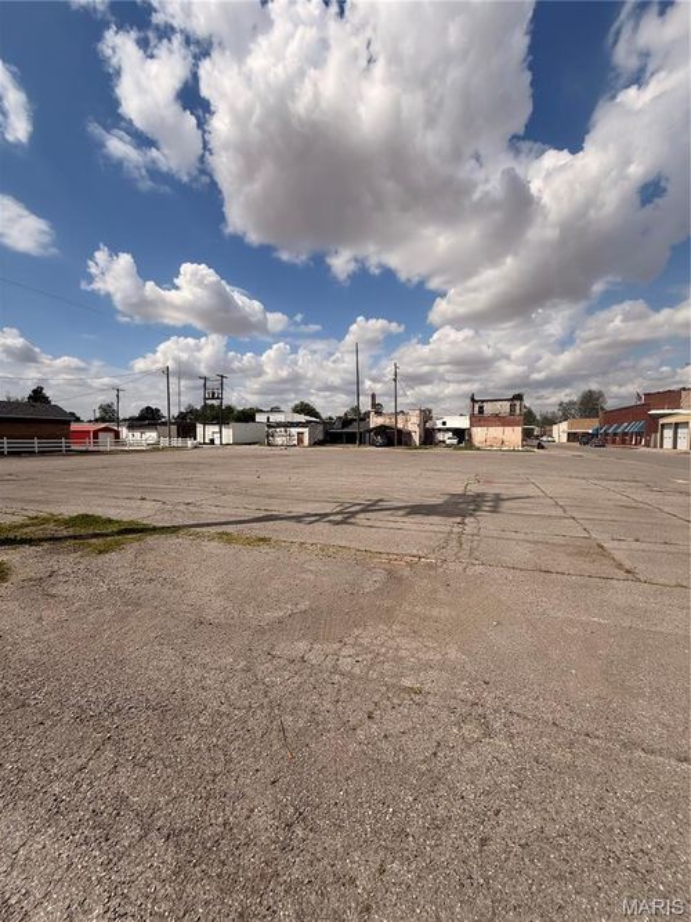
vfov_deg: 102.1
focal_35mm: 14
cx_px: 346
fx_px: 373
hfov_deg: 85.7
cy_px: 461
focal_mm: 2.22
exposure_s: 1/4762
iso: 50
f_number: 2.2
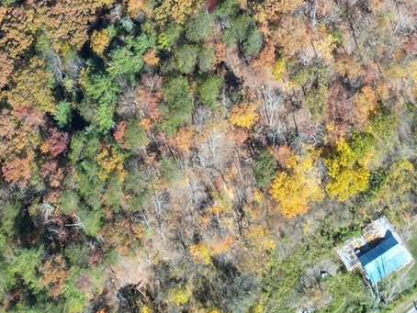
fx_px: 964
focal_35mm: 80
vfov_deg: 16.3
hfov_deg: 24.2
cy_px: -200
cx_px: 291
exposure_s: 1/1000
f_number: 1.7
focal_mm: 6.72
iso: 110
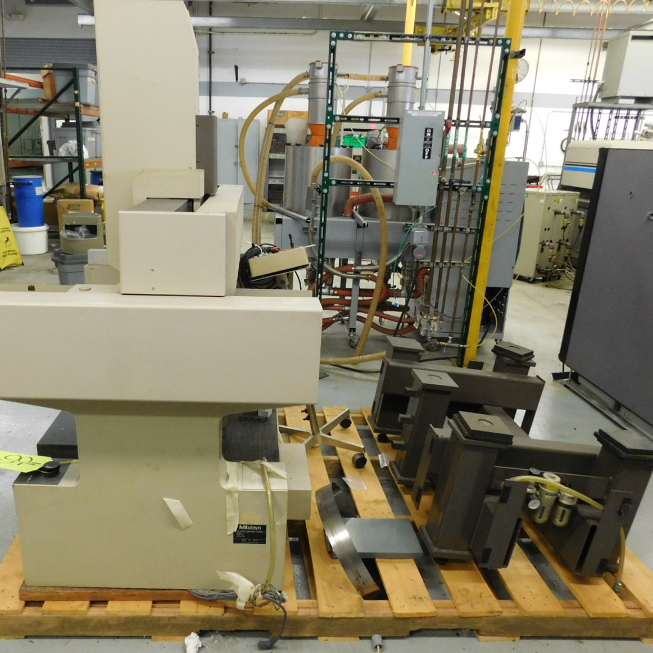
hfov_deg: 56.9
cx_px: 266
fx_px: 598
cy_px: 332
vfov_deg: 57.3
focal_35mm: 28
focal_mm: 4
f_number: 3
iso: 400
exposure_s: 1/30
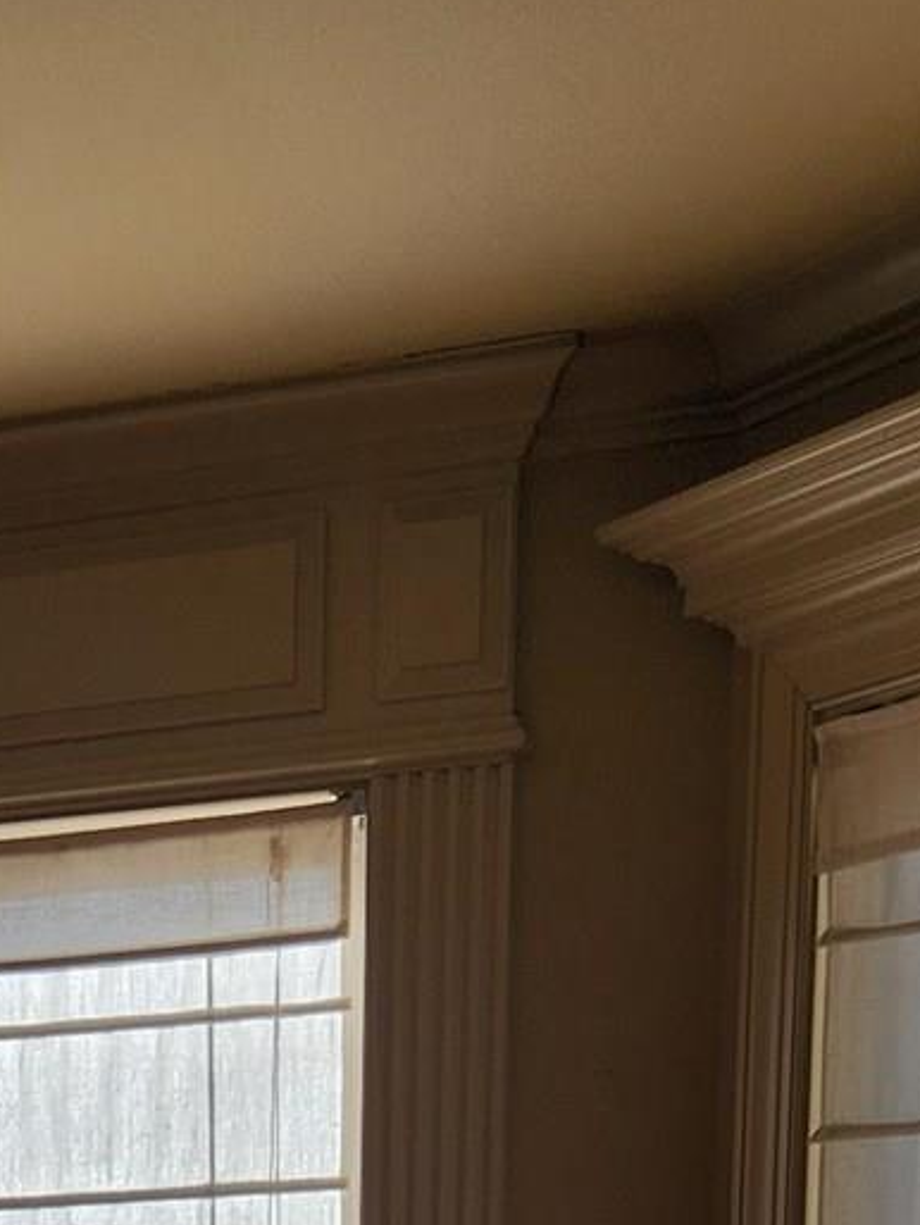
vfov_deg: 16.2
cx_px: -284
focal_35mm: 103
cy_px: 2178
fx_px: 3647
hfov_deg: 13.8
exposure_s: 1/424
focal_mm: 5.4
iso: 20
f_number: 1.8
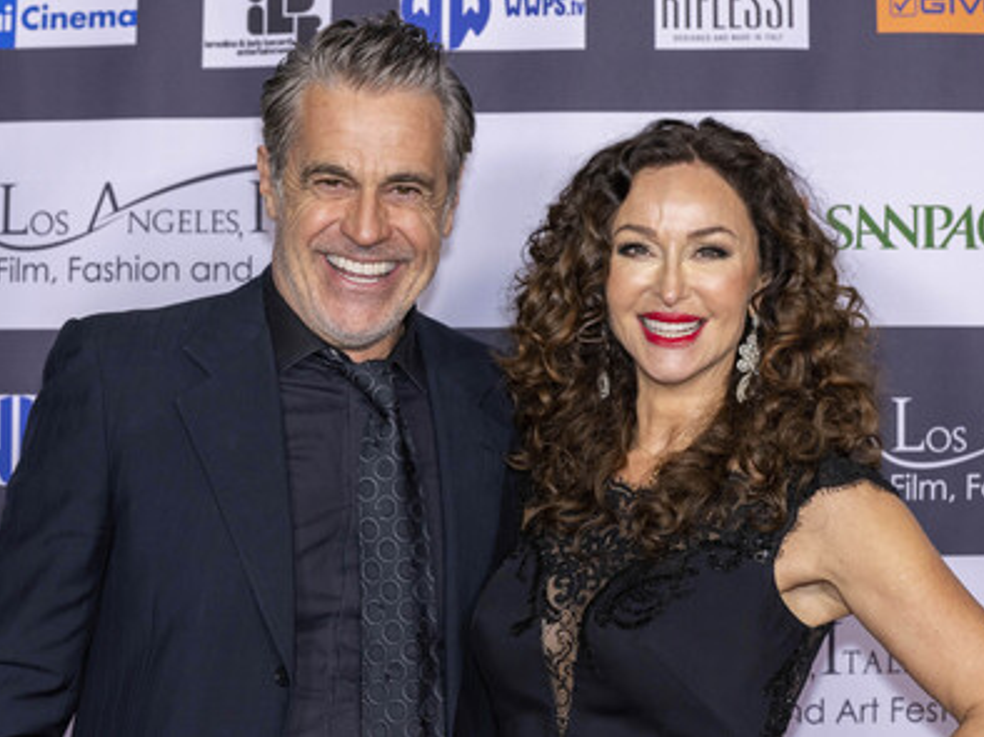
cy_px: 365
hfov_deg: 25.4
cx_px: 503
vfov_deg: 19.1
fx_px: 2187
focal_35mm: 77
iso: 800
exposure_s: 1/200
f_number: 5.6
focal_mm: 70
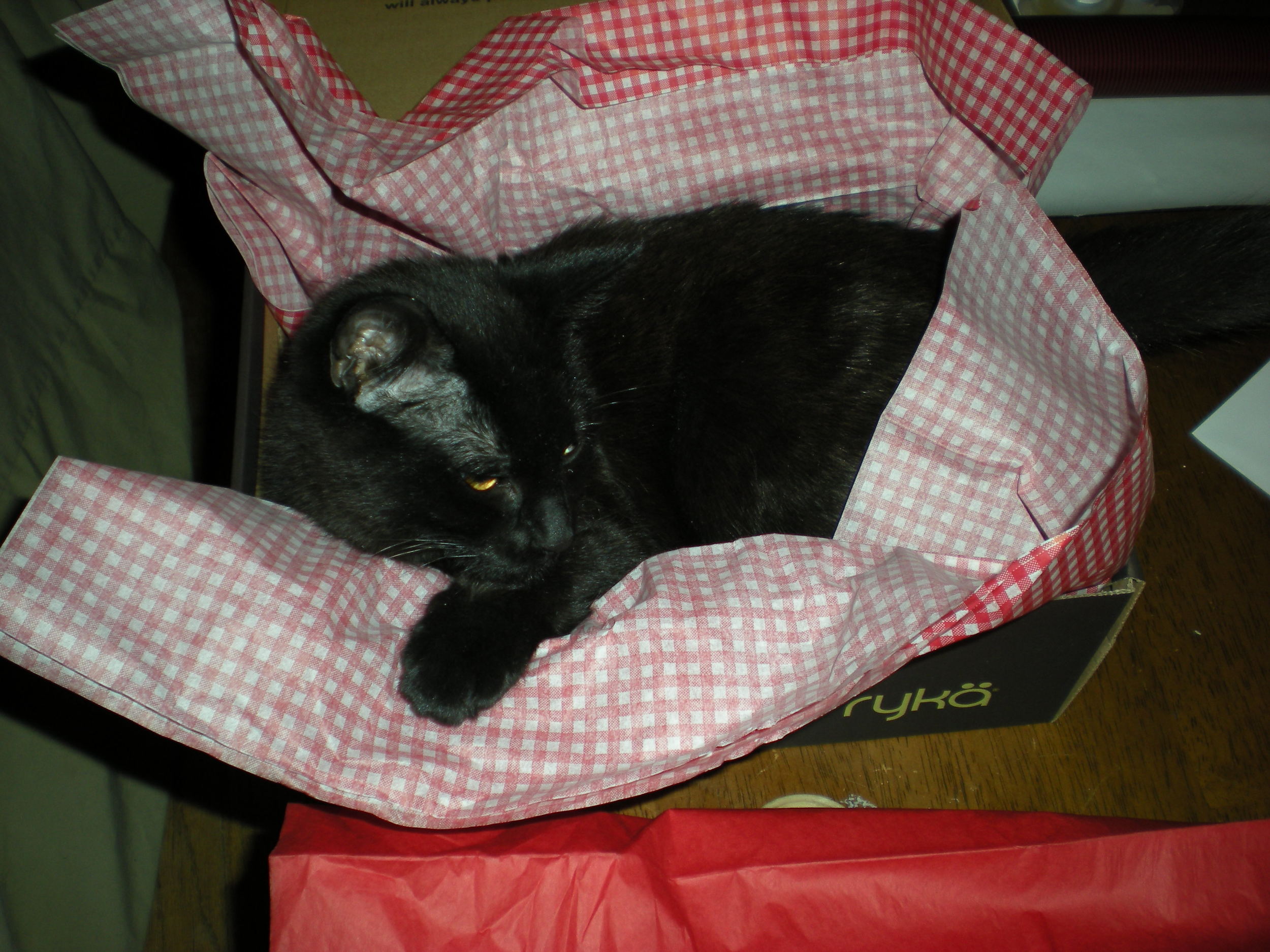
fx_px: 1394
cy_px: 476
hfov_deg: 49.0
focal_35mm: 38
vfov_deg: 37.7
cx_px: 635
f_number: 3.1
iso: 64
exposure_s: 1/60
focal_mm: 6.3
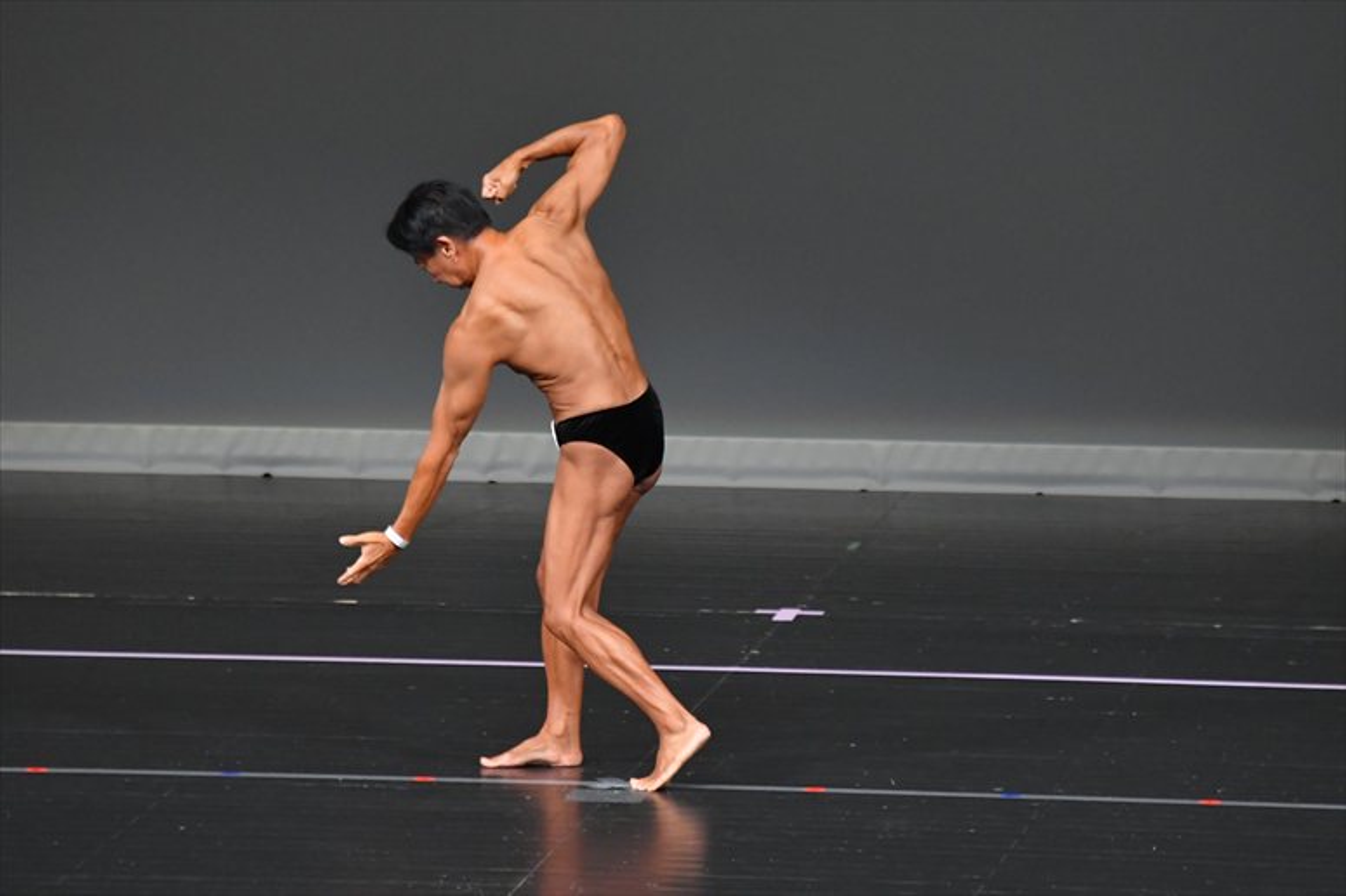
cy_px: 448
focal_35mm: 345
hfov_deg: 6.0
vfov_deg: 4.0
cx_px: 673
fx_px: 12893
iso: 4000
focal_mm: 230
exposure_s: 1/400
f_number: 5.6
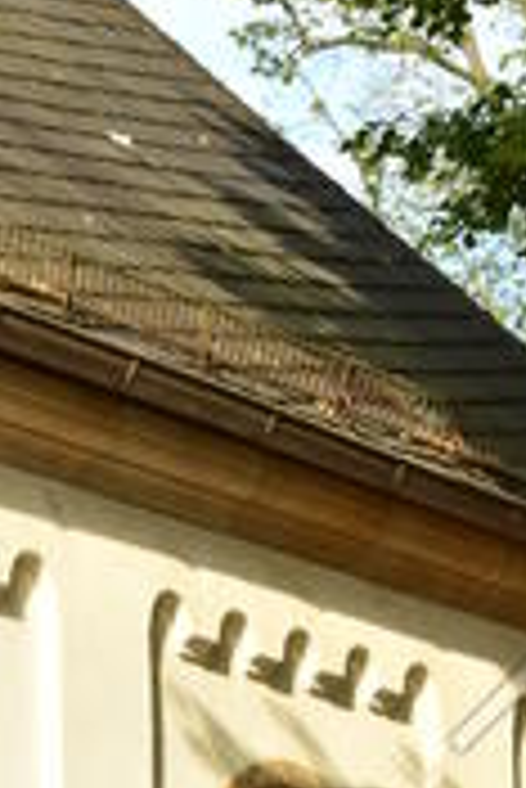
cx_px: 218
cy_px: 982
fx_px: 4571
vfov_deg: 9.7
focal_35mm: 209
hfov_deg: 6.6
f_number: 10
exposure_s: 1/160
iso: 100
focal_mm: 42
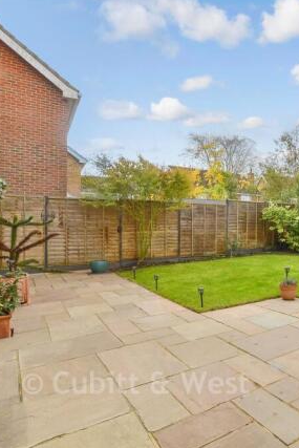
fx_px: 286
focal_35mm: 23
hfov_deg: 51.2
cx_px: 245
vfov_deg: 76.1
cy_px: 226
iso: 160
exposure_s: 1/160
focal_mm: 10
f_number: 8
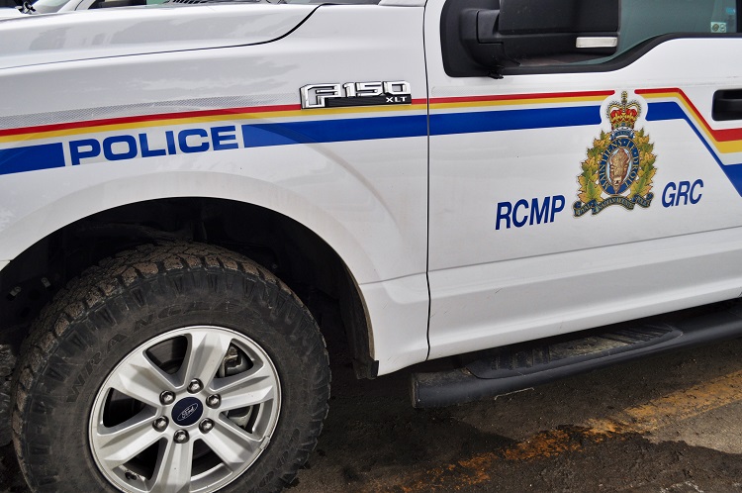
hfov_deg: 53.2
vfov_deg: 36.8
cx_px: 371
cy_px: 246
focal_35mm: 36
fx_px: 741
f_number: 5.6
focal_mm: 24
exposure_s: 1/125
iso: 220
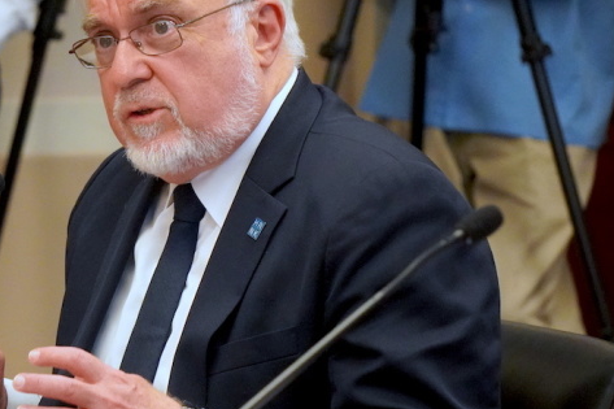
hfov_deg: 5.8
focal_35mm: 356
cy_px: 190
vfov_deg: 3.9
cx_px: 129
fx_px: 6069
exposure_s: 1/200
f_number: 5.6
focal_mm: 132
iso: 6400
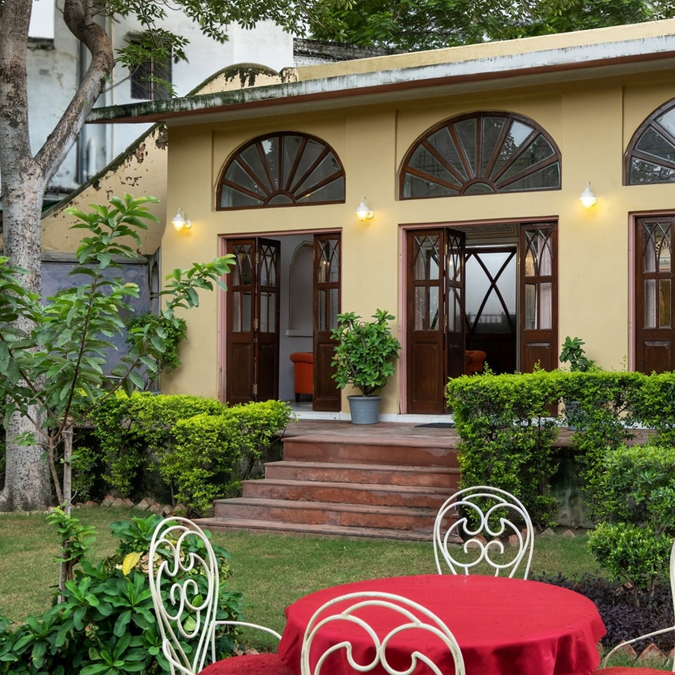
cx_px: 494
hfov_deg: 36.1
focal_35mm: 46
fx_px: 1015
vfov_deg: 36.8
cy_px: 337
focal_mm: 24
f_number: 6.4
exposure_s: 1/25
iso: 160
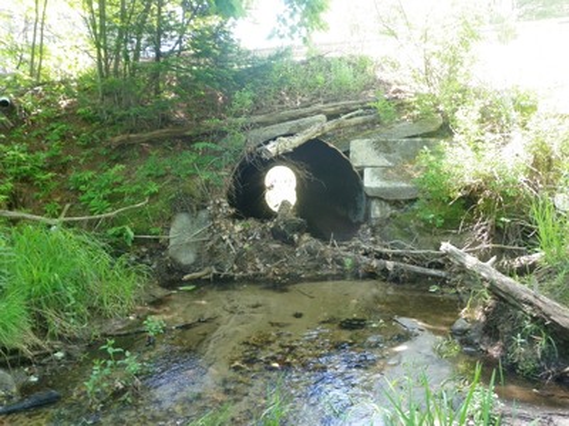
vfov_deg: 49.7
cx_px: 284
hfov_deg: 63.4
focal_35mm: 28
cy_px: 213
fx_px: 460
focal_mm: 5
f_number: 3.5
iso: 160
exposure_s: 1/30
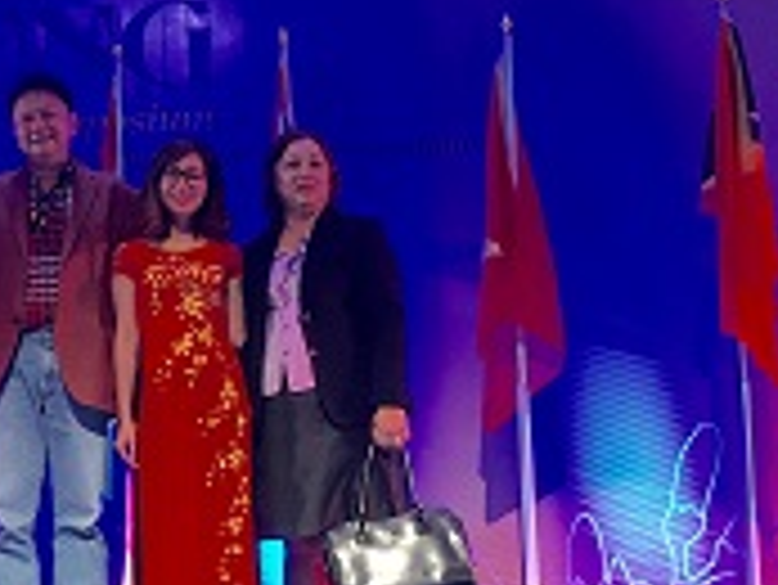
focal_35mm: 67
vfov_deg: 21.9
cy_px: 333
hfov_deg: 27.4
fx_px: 1507
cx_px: 18
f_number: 2.2
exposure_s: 1/17
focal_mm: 4.15
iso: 40
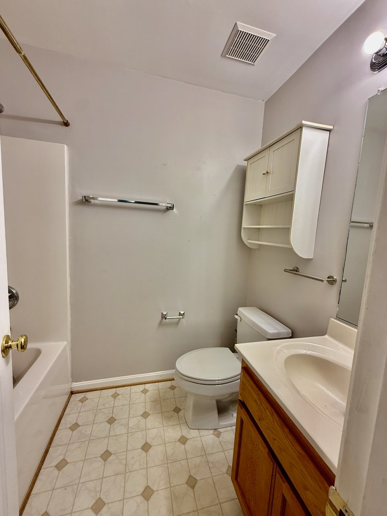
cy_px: 258
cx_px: 194
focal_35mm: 14
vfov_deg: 102.1
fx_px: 209
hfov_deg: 85.7
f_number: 2.2
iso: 125
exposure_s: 1/120
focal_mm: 2.22
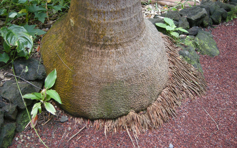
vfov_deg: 33.6
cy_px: 75
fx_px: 245
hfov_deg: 51.5
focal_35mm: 38
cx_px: 119
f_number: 2.7
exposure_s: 1/42
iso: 400
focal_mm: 7.5
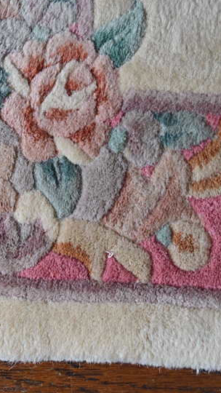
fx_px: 968
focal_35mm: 93
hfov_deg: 12.8
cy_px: 187
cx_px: -25
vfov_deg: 22.9
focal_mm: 32
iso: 400
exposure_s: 1/80
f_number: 4.5
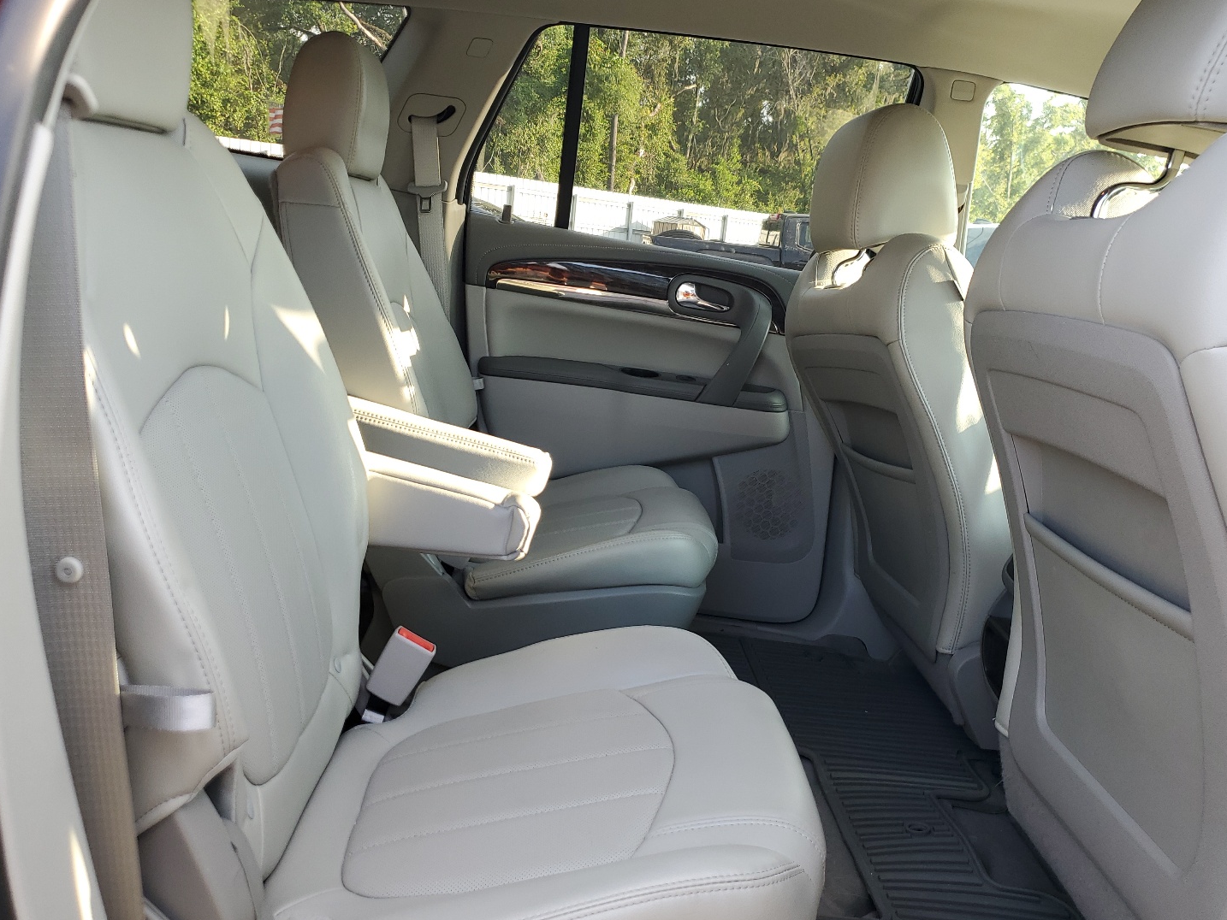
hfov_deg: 61.6
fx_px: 1028
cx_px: 594
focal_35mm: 29
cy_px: 457
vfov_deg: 48.2
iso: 50
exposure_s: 1/149
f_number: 1.5
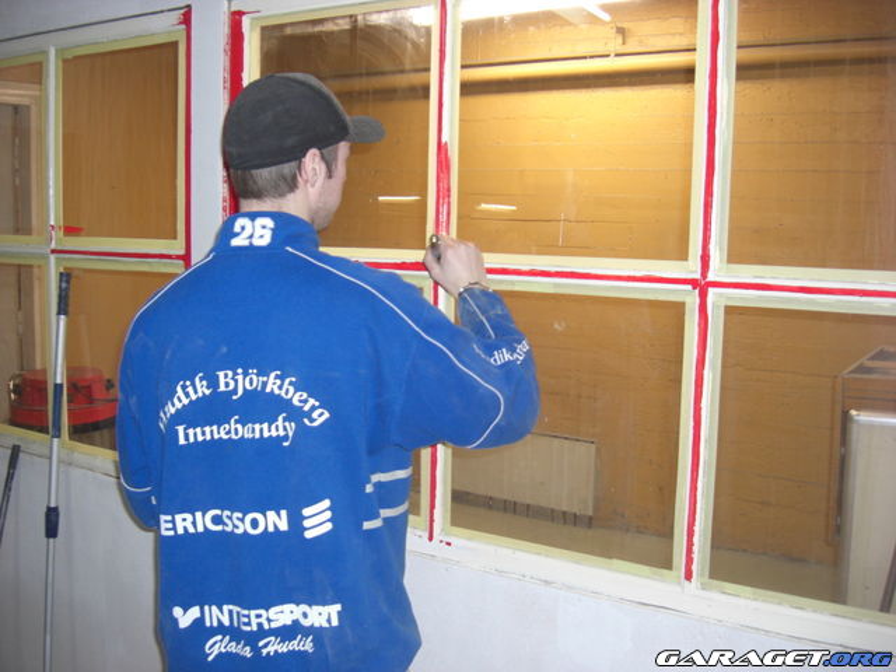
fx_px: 984
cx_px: 448
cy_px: 336
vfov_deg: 37.7
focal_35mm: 38
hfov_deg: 49.0
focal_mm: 7.9
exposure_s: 1/60
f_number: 2.8
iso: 200
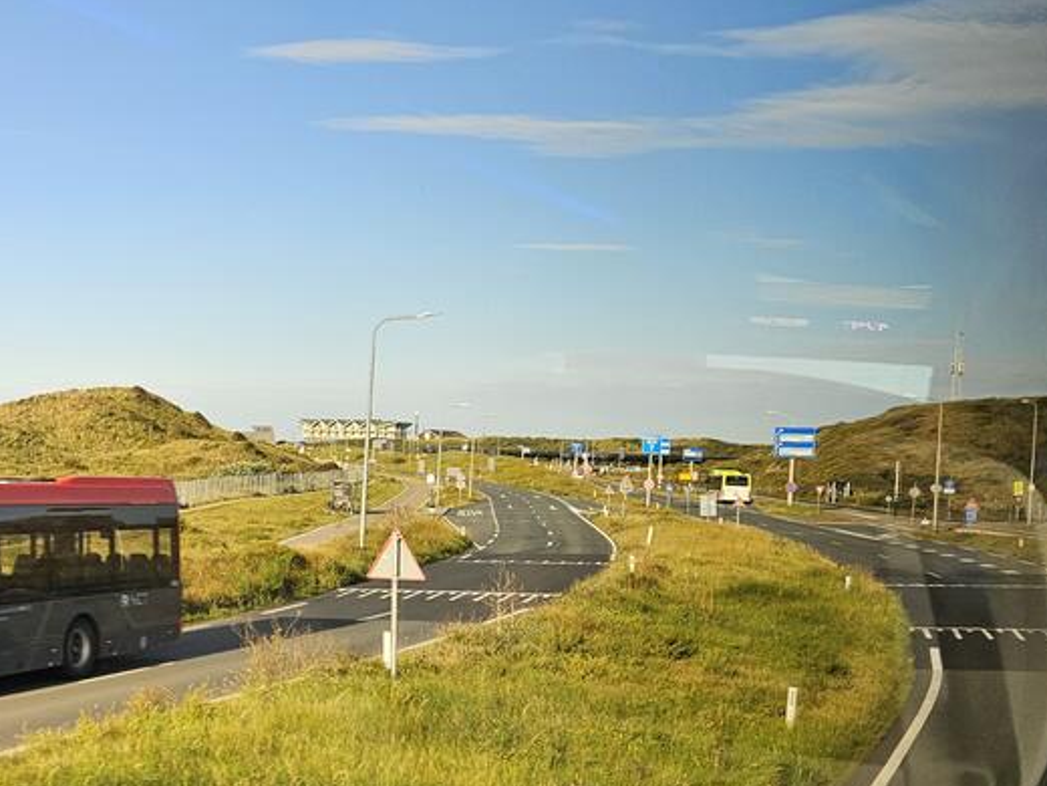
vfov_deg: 28.4
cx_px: 175
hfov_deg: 36.0
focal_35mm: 51
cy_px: 508
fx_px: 1543
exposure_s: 1/180
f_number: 1.8
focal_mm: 5.4
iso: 50
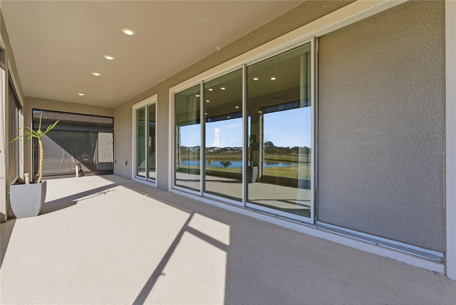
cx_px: 228
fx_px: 203
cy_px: 152
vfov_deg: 73.8
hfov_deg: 96.7
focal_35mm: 16
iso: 320
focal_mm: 16
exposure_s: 1/320
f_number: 9
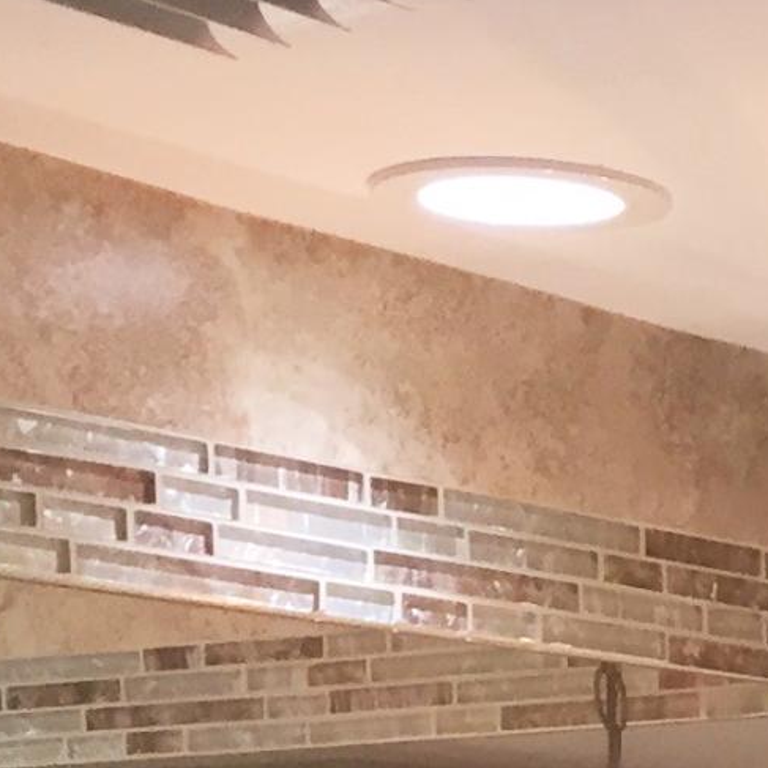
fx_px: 3966
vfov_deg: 10.3
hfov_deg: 10.6
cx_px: 1213
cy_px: 1484
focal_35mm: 158
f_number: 2.2
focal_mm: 4.15
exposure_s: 1/30
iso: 40
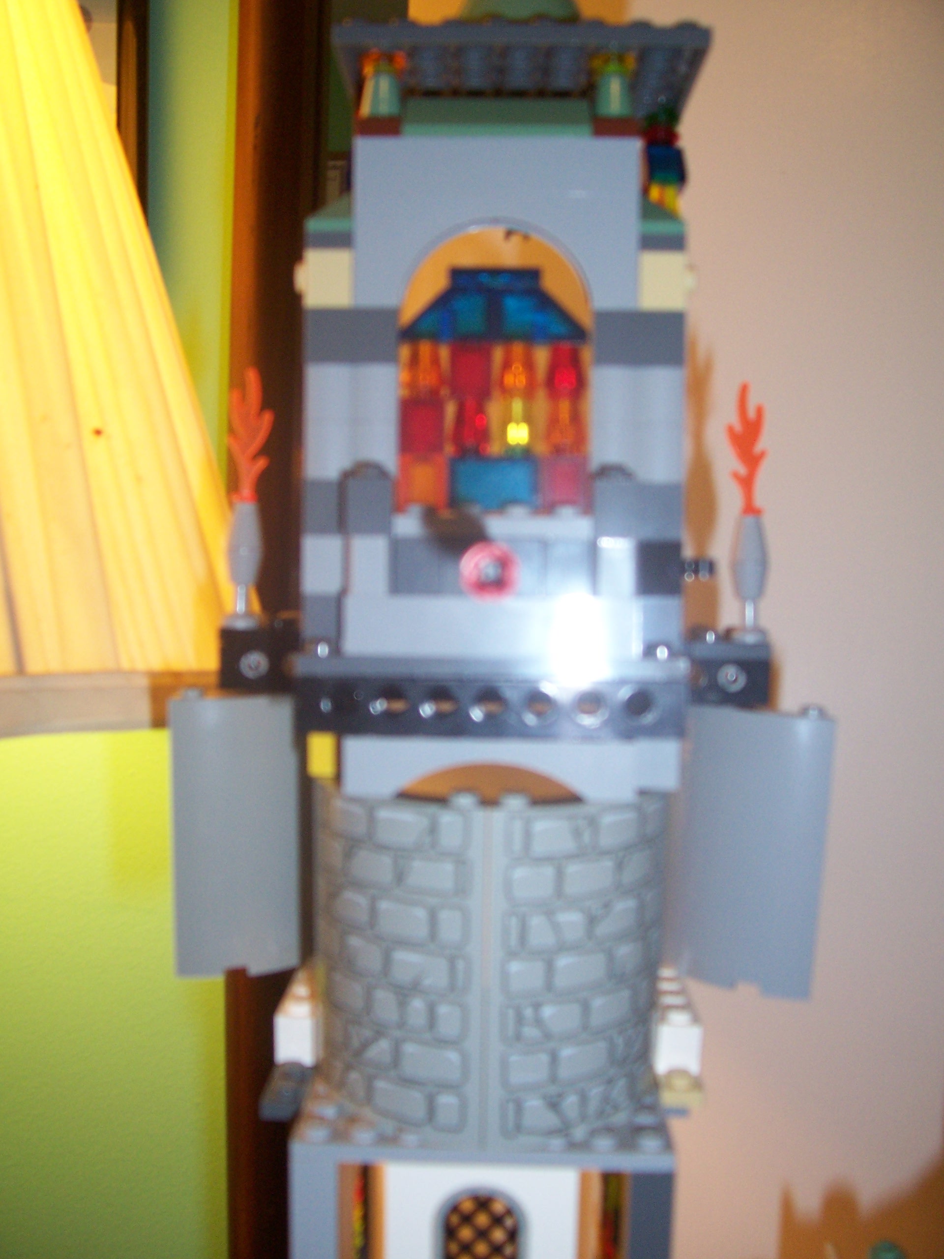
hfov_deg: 41.8
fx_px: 1236
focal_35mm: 34
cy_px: 630
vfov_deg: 54.0
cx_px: 472
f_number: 2.7
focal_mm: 5.6
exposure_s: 1/60
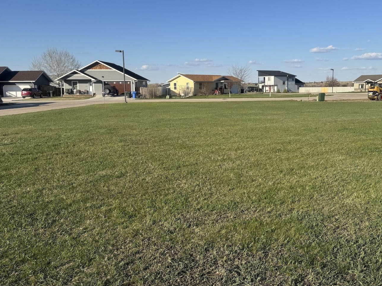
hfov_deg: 50.9
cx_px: 238
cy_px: 128
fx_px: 397
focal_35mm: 36
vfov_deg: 39.6
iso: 80
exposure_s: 1/5348
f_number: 1.78
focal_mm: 6.76
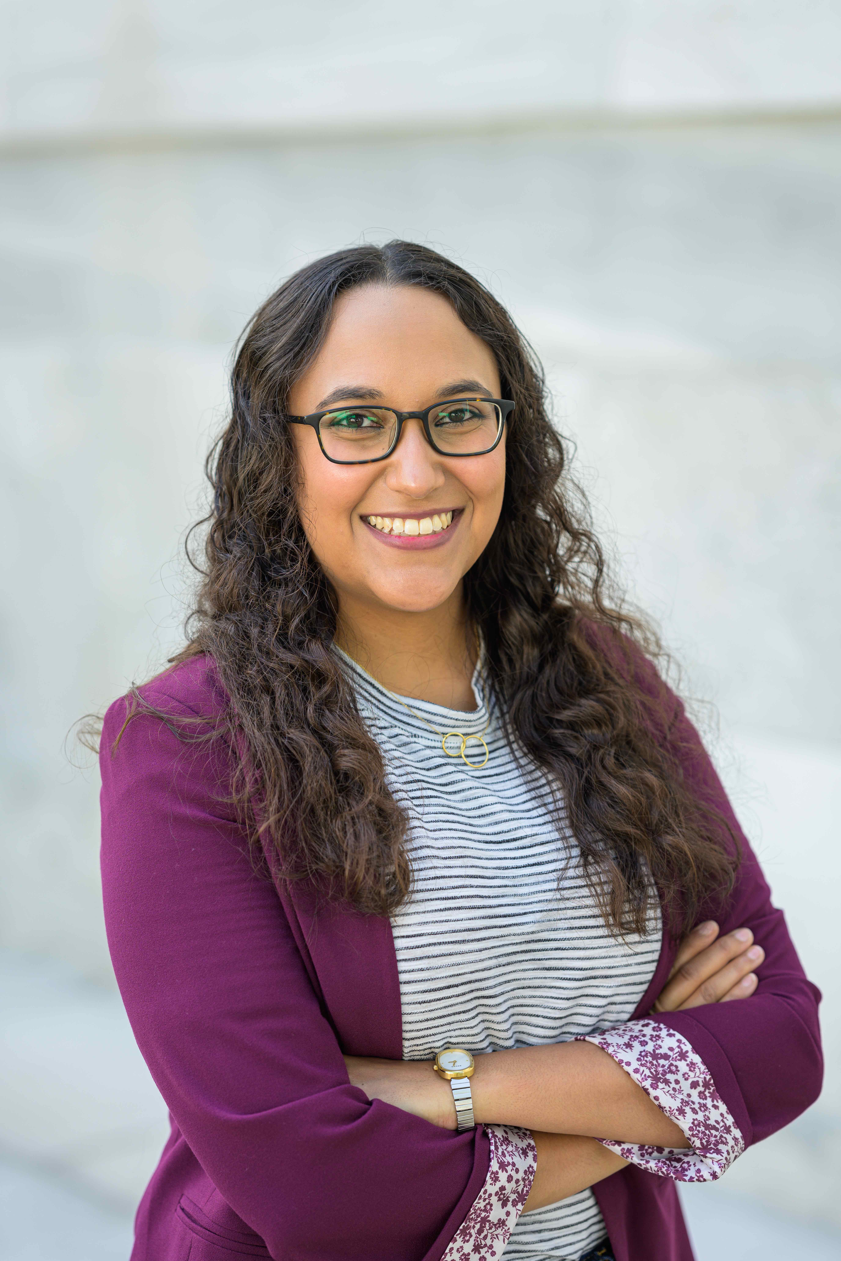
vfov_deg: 23.9
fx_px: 2978
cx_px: 420
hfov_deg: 16.1
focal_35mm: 85
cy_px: 630
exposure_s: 1/250
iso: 100
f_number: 2.8
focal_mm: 85
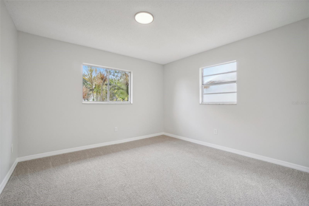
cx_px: 154
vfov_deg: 77.3
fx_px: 129
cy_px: 103
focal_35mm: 15
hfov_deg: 100.4
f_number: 8
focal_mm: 10
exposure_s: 1/80
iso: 400
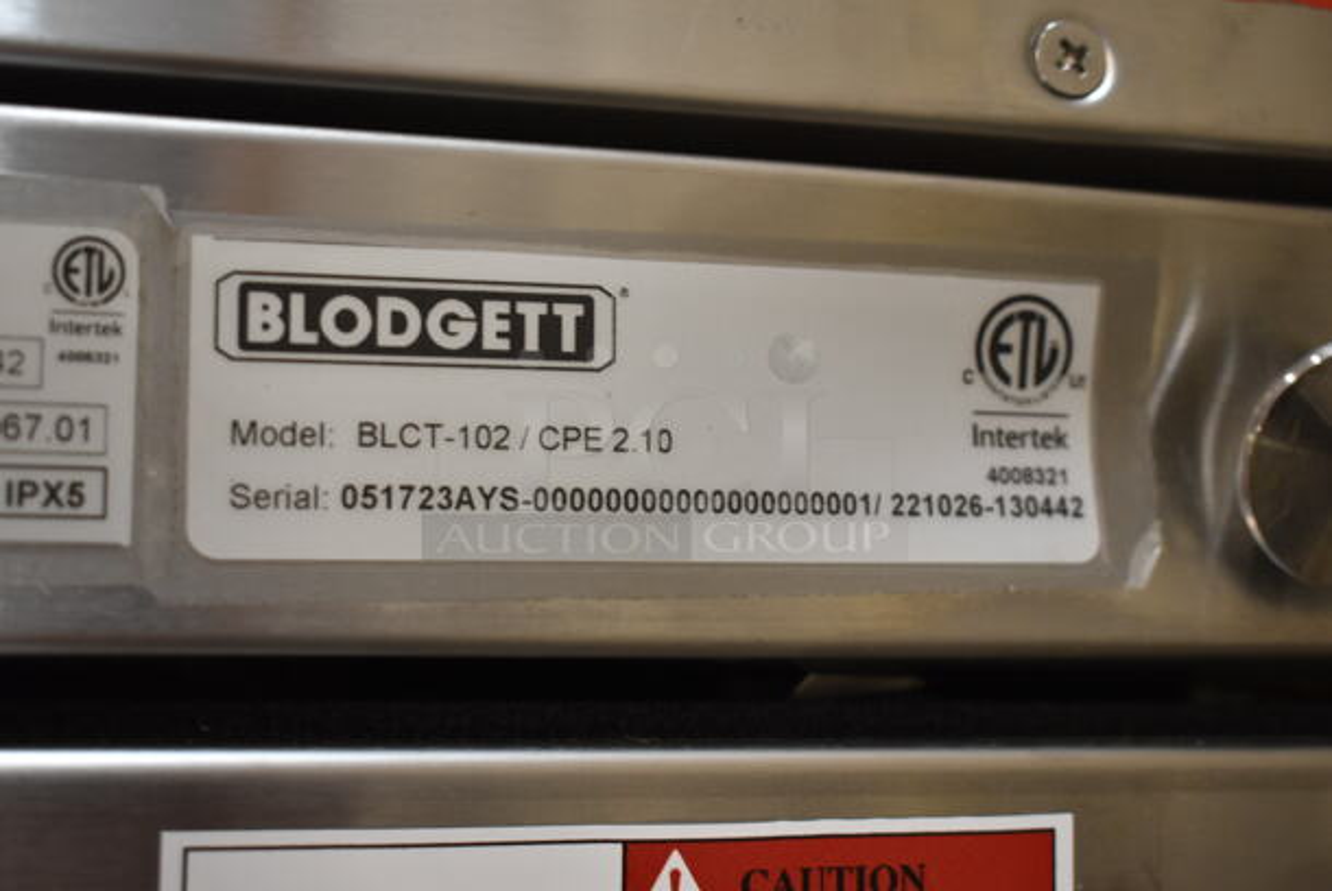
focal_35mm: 57
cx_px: 666
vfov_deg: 23.8
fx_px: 2111
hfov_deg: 35.0
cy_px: 446
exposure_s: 1/60
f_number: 4.8
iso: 1400
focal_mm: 38
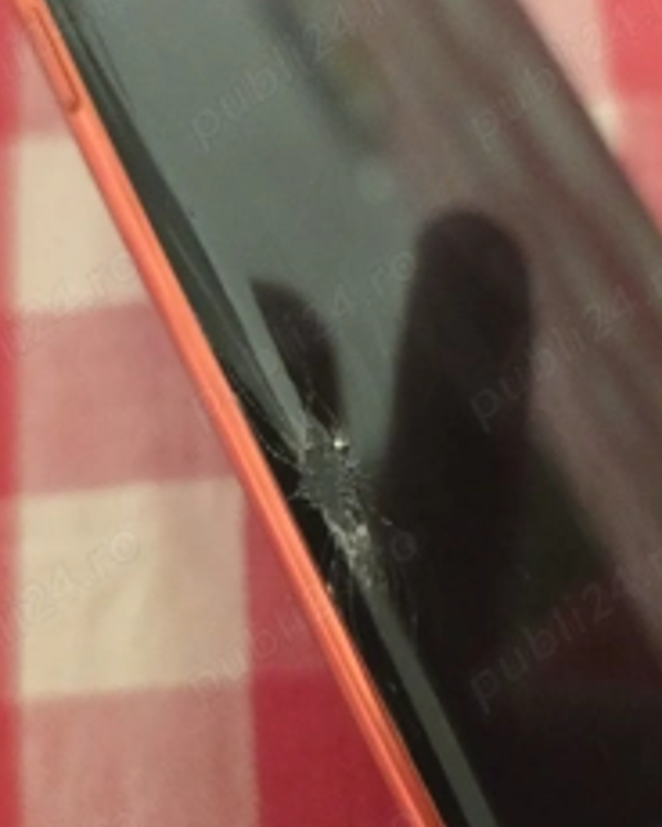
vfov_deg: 46.8
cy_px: 378
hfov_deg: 38.2
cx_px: 374
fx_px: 955
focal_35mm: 39
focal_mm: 6.3
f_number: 1.7
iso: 1250
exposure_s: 1/24.7
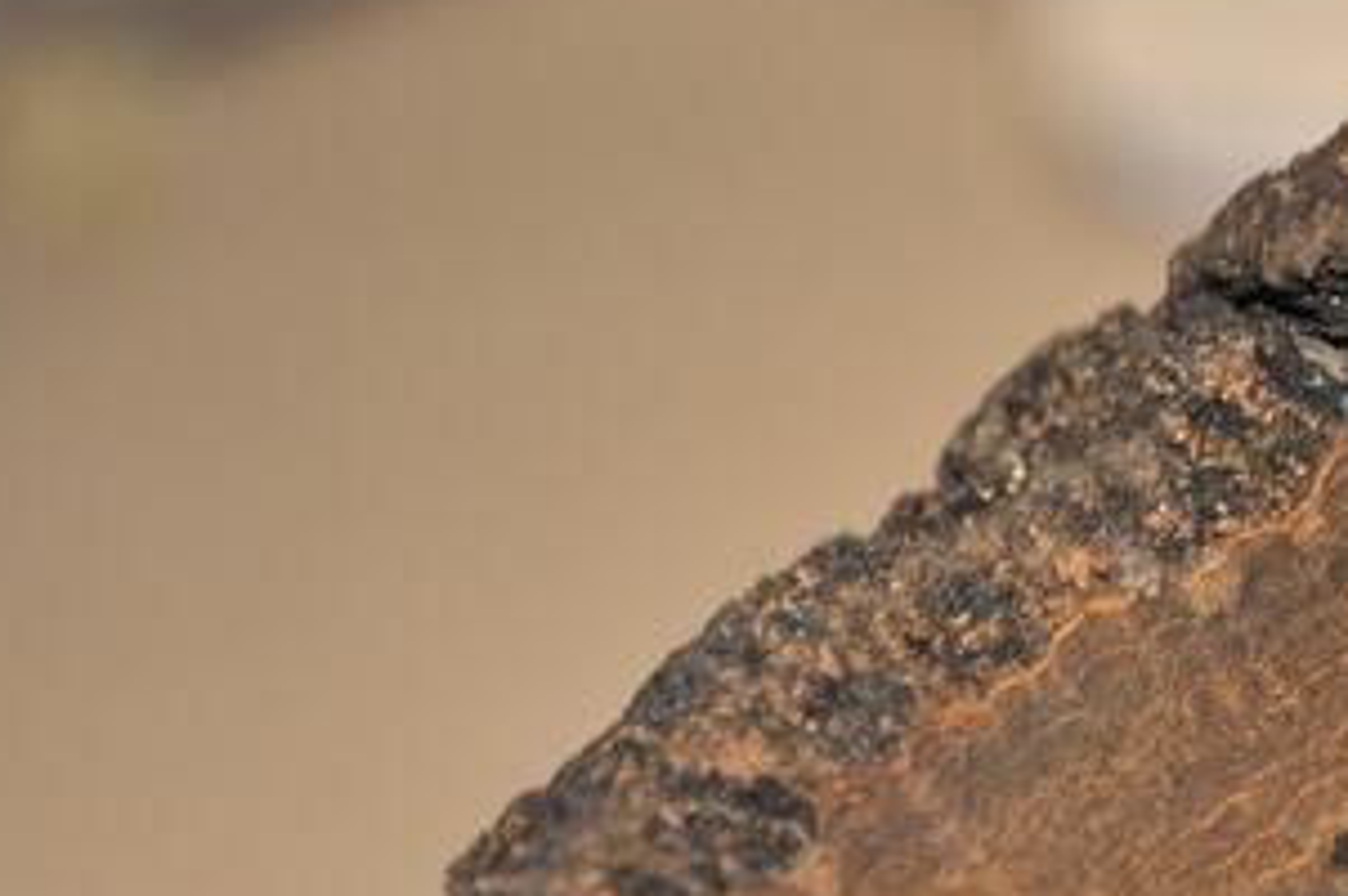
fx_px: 11745
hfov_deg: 6.6
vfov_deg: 4.4
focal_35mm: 314
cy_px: 688
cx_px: 1245
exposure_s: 1/60
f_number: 5.6
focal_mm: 105
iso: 800
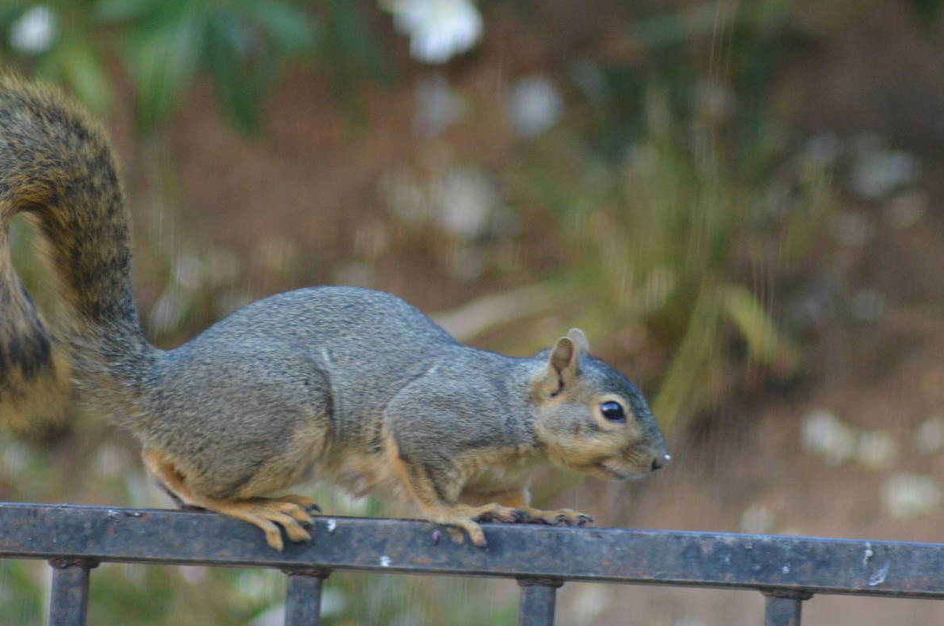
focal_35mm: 608
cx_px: 439
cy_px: 333
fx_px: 15915
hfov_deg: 3.4
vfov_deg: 2.3
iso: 1600
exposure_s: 1/250
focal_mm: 300
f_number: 5.6
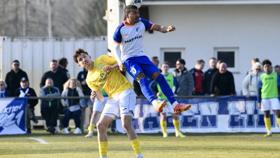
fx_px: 3118
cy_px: 79
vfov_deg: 2.9
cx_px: 140
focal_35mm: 420
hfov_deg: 5.1
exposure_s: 1/1600
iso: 2500
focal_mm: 400
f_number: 9
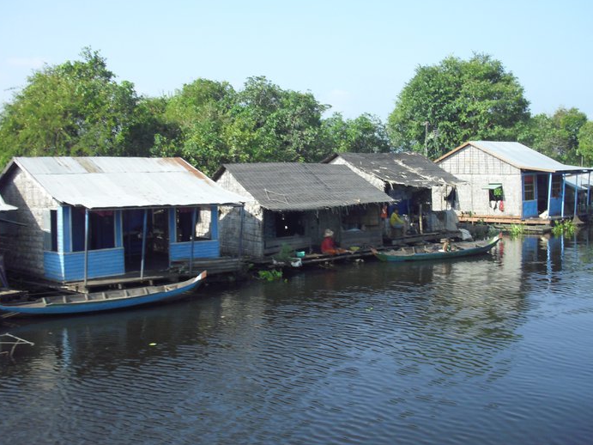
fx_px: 754
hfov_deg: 42.9
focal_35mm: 44
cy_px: 197
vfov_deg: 32.8
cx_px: 305
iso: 100
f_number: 8
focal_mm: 6.2
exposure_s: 1/100
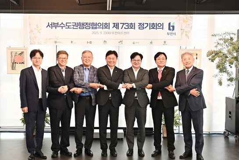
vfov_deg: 30.5
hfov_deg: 44.4
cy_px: 87
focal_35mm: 44
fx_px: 292
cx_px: 111
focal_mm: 40
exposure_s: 1/125
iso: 2500
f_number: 6.3
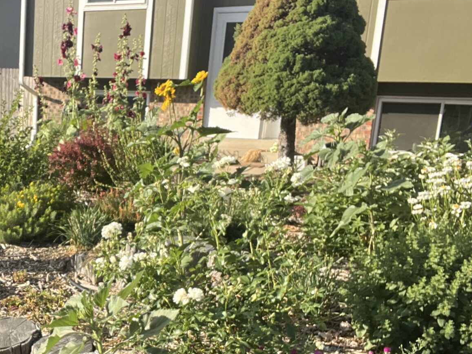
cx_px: 52
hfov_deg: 35.4
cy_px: 269
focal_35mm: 51
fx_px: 695
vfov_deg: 28.1
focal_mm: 2.71
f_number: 2.2
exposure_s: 1/462
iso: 32
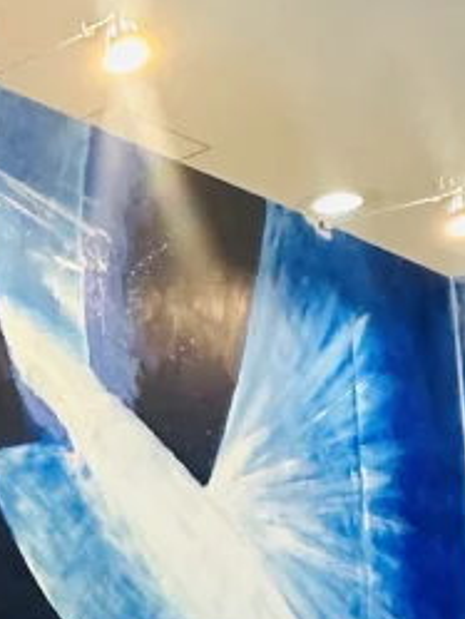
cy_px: 495
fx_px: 1450
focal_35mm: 81
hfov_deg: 14.8
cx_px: -480
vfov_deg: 23.8
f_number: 2.2
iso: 250
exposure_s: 1/50
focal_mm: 2.22
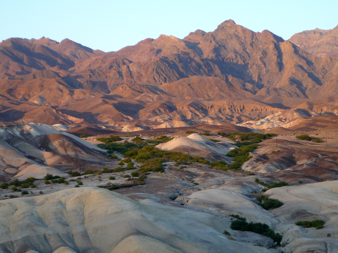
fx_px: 1152
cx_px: 169
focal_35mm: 118
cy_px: 126
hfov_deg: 16.7
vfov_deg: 12.6
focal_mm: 17.6
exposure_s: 1/160
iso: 80
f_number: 3.9
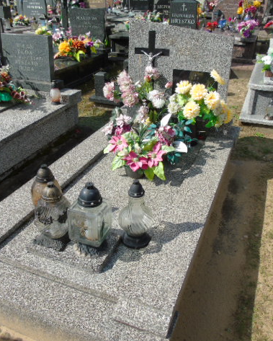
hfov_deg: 44.6
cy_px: 172
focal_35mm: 33
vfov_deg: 54.2
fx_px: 333
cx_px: 130
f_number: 3.4
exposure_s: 1/800
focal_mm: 4.4
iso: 80
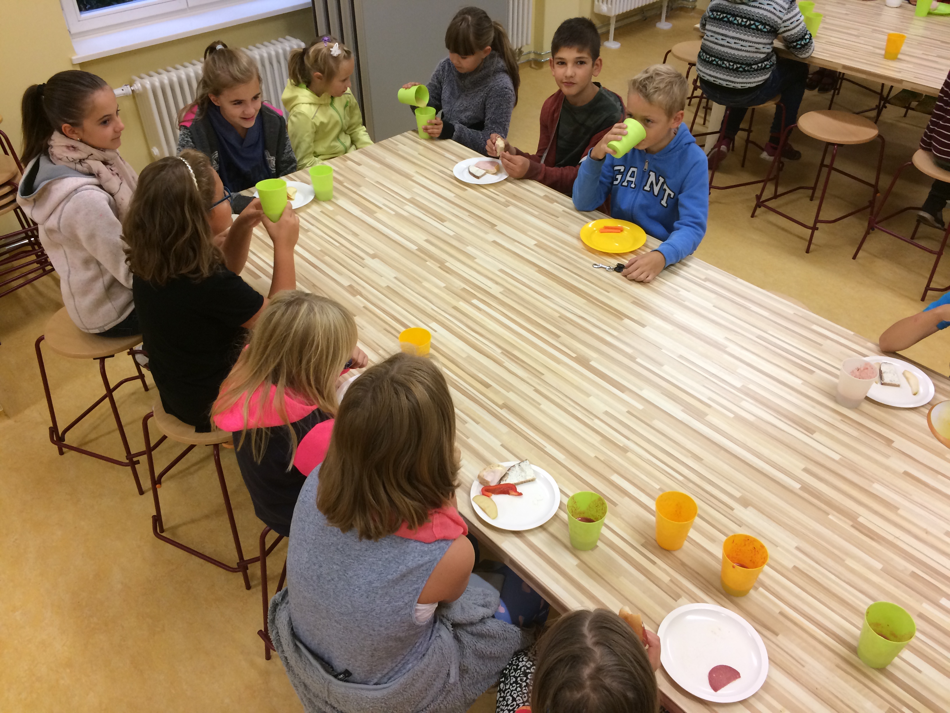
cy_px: 356
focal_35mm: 29
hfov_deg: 61.7
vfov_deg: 48.2
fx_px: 796
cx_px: 475
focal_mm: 4.15
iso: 50
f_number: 2.2
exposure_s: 1/33
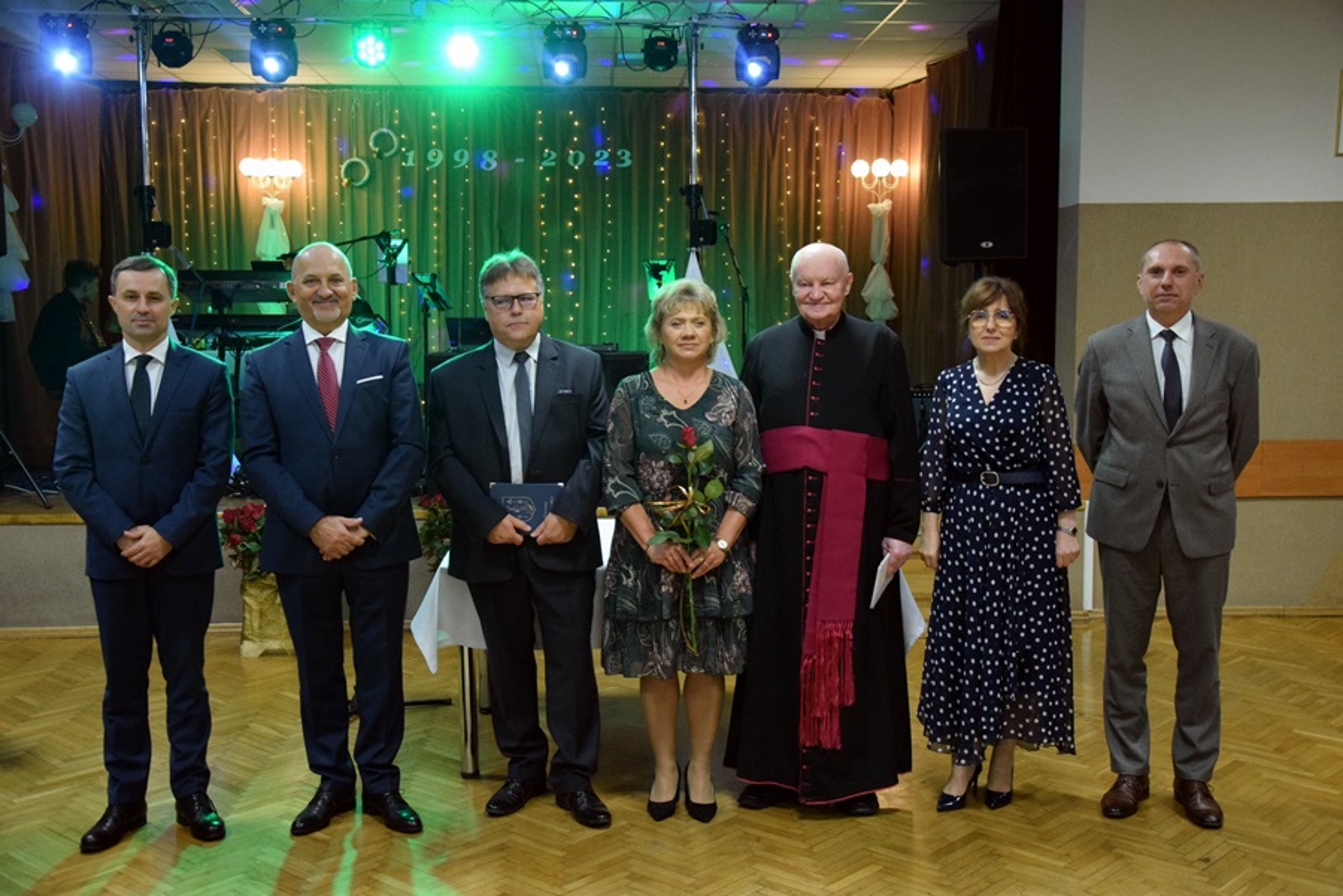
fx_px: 1399
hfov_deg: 51.3
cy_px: 448
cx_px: 672
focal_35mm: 38
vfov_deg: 35.5
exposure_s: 1/100
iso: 3600
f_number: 4
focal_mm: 25
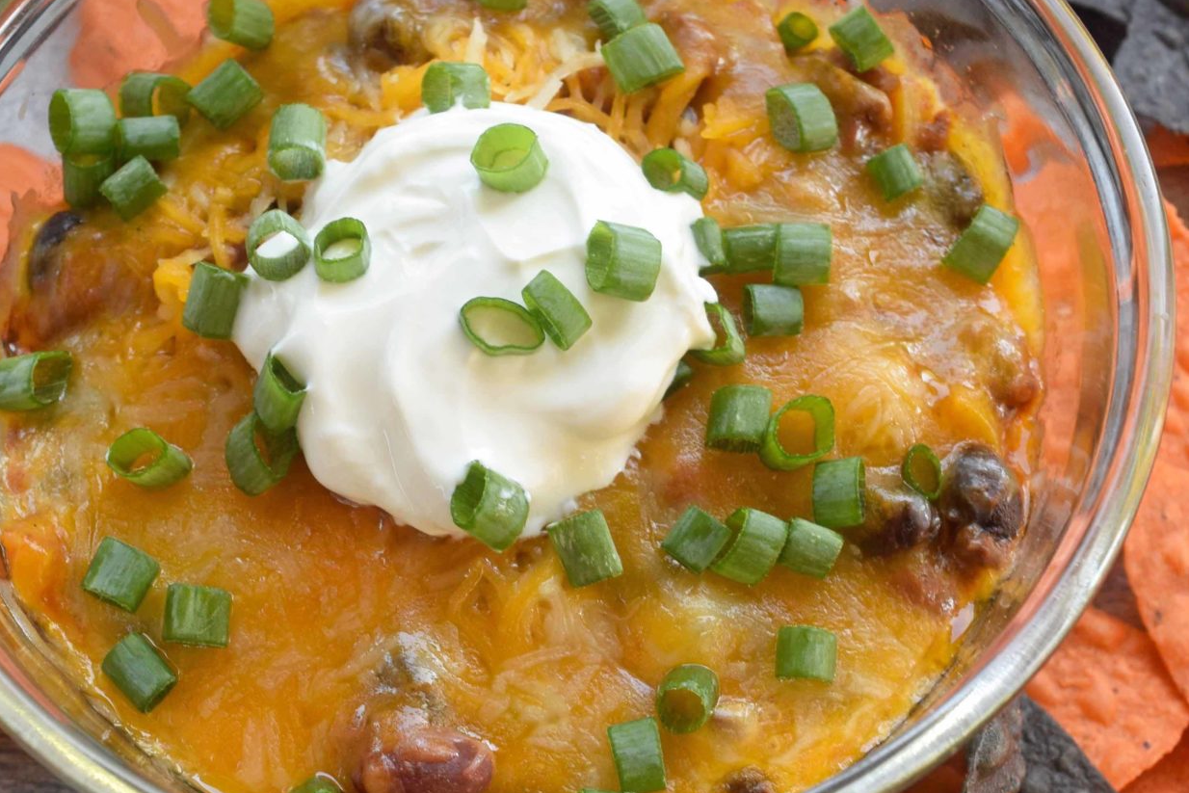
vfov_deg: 24.0
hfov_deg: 35.6
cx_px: 630
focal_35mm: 56
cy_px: 572
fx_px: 1850
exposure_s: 1/30
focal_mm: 18
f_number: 5.6
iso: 450
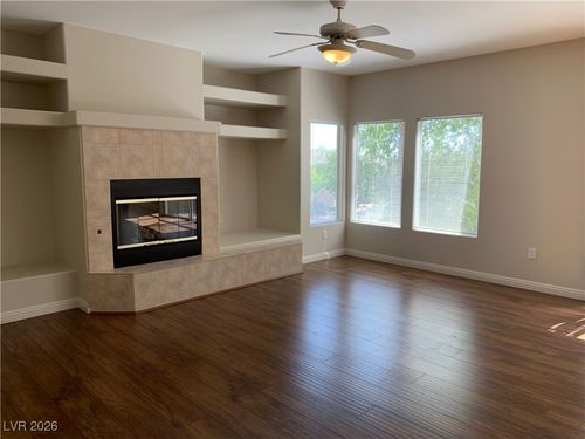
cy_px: 220
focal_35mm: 26
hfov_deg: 67.3
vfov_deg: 53.1
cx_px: 292
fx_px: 439
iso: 25
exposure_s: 1/124
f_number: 1.8
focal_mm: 4.25
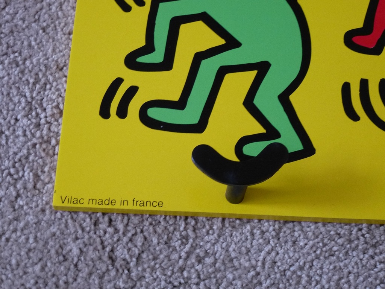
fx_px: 634
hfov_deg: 33.8
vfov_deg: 25.7
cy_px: 144
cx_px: 192
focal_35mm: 57
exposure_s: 1/50
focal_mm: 10.1
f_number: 4.4
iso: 800
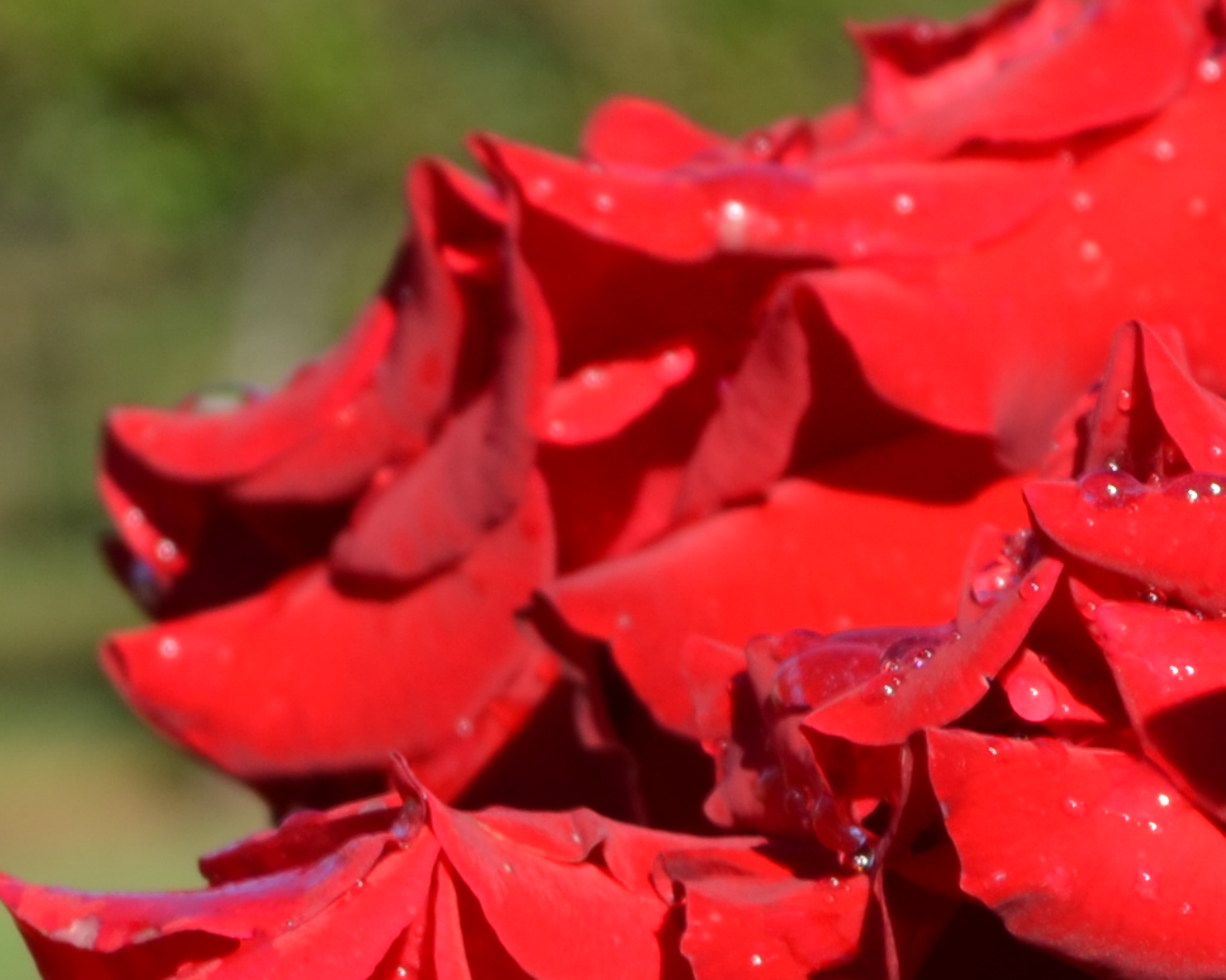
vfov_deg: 3.9
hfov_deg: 4.9
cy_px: 804
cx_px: 1335
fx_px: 14271
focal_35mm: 393
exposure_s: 1/200
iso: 100
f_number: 8
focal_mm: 55
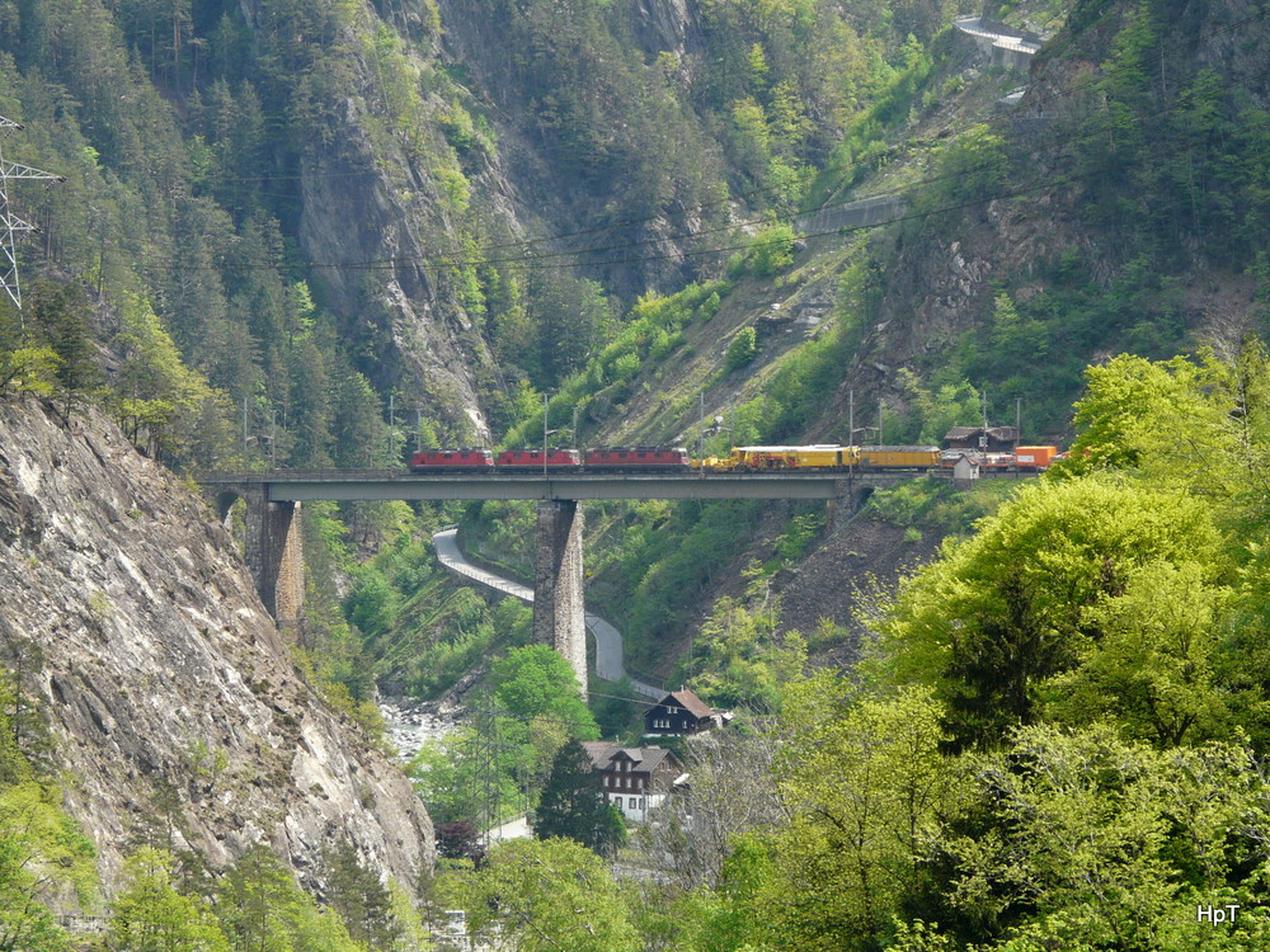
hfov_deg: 9.4
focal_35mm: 210
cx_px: 635
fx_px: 7705
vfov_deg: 7.1
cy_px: 476
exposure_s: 1/200
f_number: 4.5
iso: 100
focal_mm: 34.5
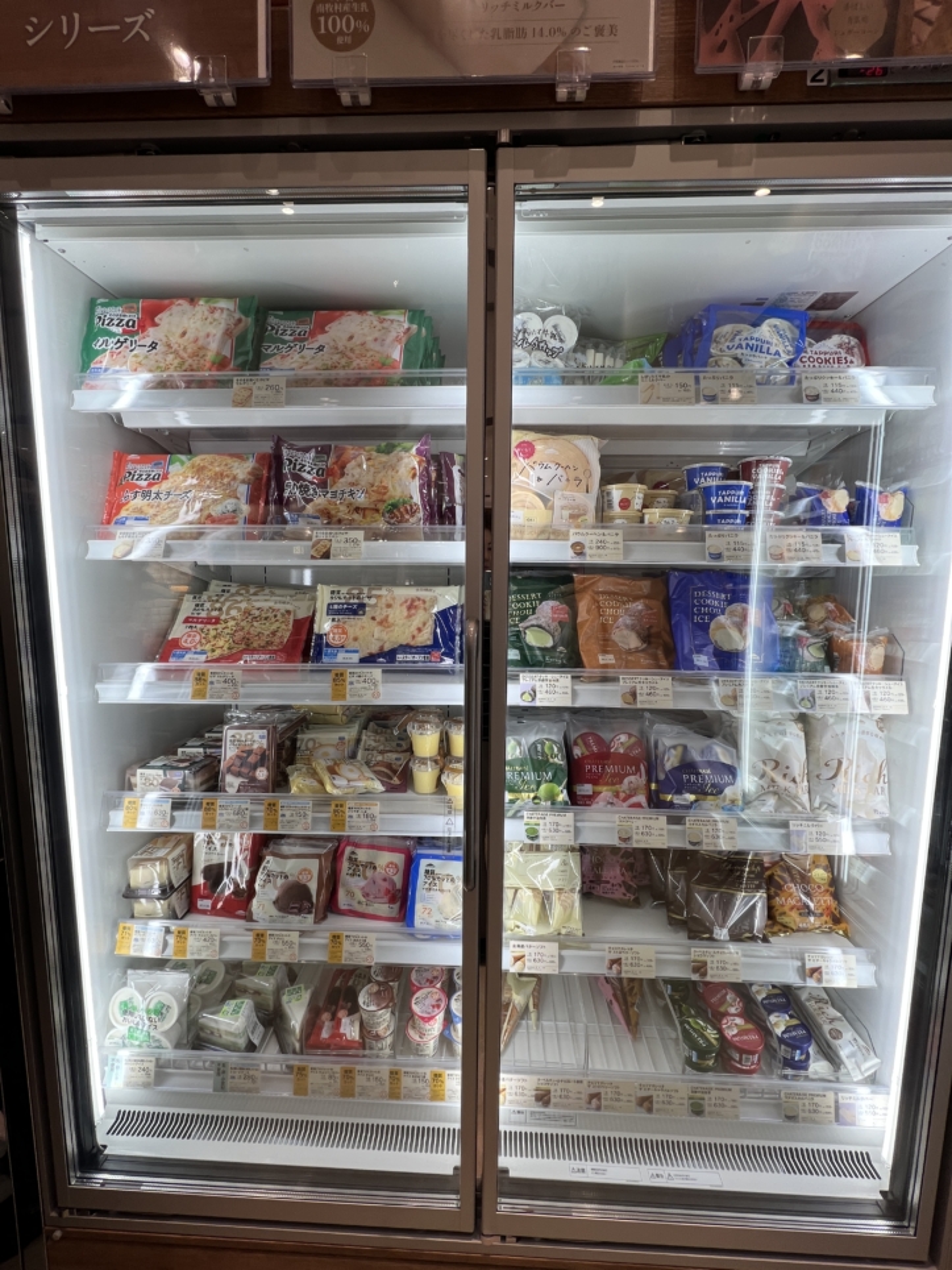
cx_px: 476
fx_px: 477
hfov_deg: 89.9
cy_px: 635
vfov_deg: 106.2
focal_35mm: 13
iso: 40
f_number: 1.8
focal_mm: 1.57
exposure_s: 1/100
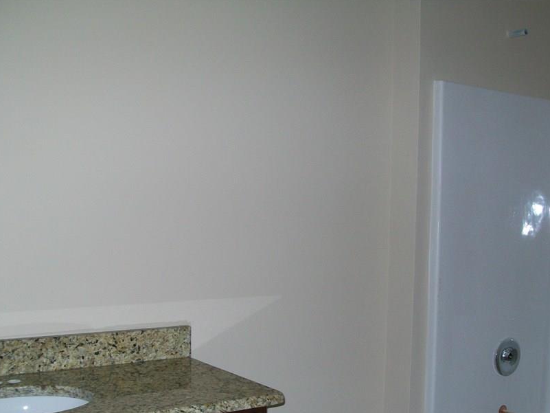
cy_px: 260
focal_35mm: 46
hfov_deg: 41.2
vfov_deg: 31.4
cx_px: 278
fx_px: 731
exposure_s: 1/60
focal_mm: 6
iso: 64
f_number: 2.7
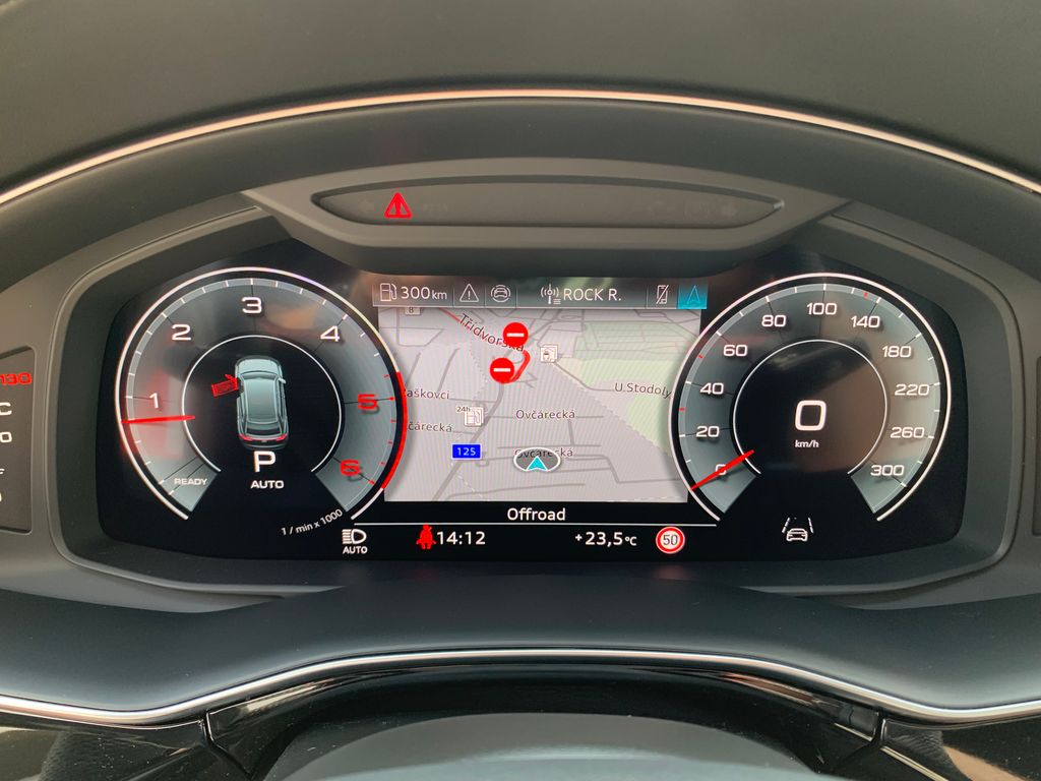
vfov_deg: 53.1
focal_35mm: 26
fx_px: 782
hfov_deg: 67.3
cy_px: 390
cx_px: 520
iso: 80
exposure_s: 1/121
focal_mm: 4.25
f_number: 1.8
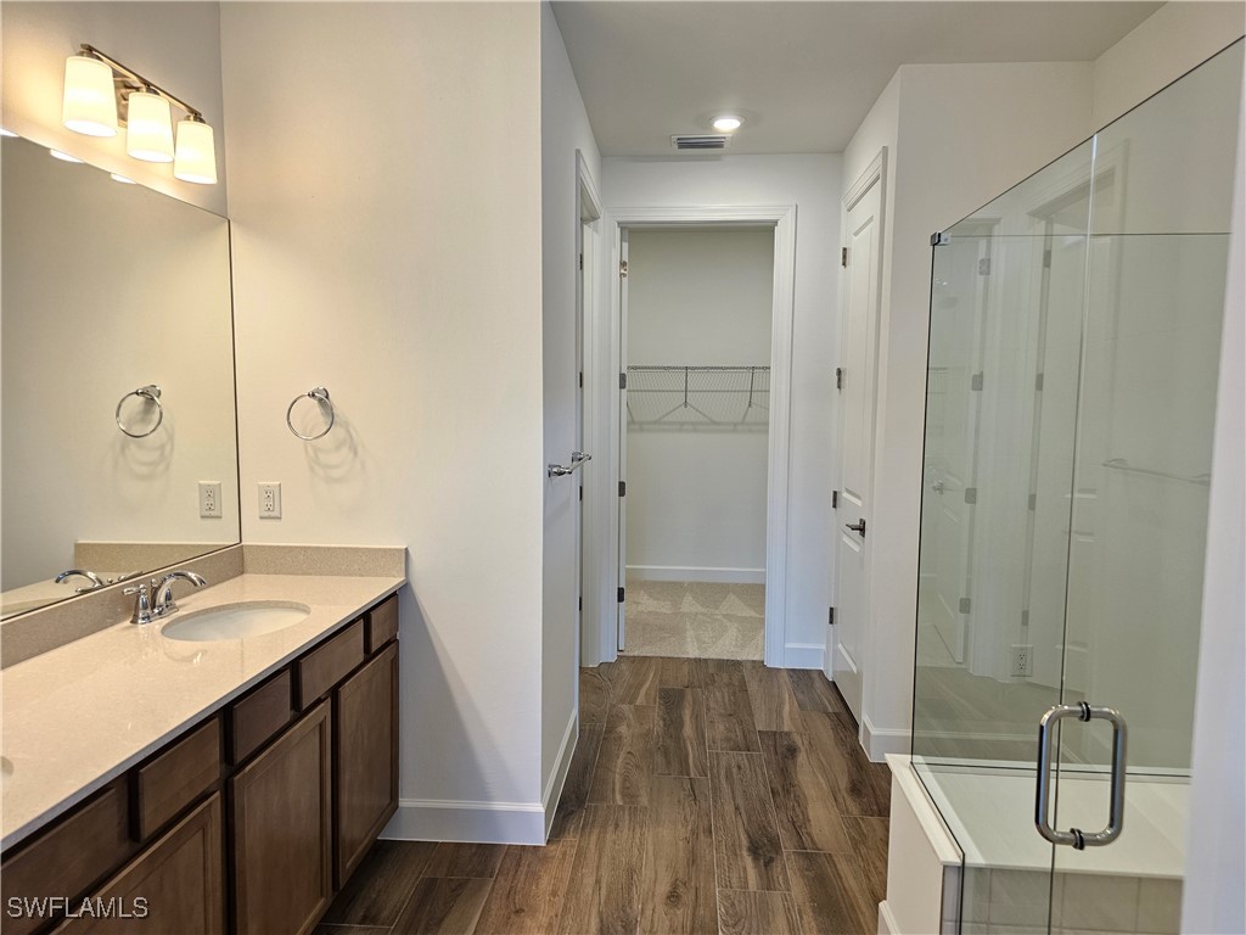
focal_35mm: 23
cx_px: 623
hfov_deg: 73.9
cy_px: 468
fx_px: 828
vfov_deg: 58.9
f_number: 1.7
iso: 125
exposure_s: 1/120
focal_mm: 6.3
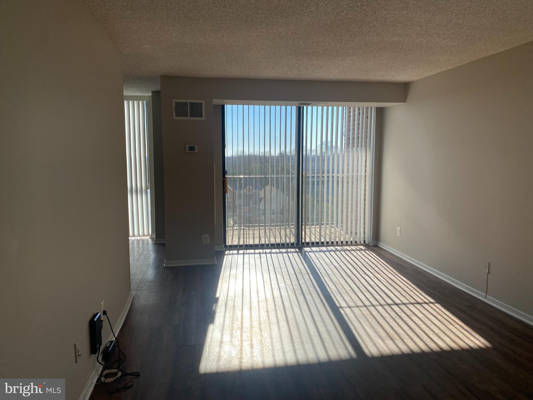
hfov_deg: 67.3
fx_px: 400
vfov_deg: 53.1
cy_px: 200
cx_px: 266
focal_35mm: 26
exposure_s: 1/1727
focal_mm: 4.25
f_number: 1.8
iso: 32
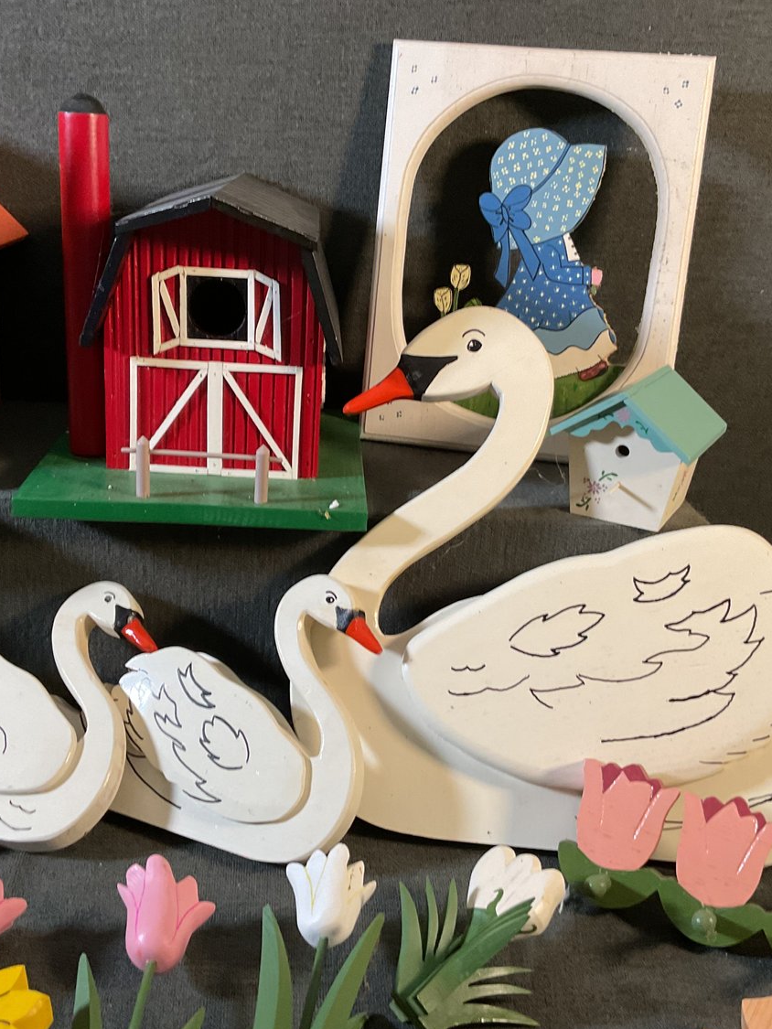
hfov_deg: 36.8
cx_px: 388
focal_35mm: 39
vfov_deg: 47.9
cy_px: 514
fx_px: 1159
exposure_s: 1/60
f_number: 1.8
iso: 100
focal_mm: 3
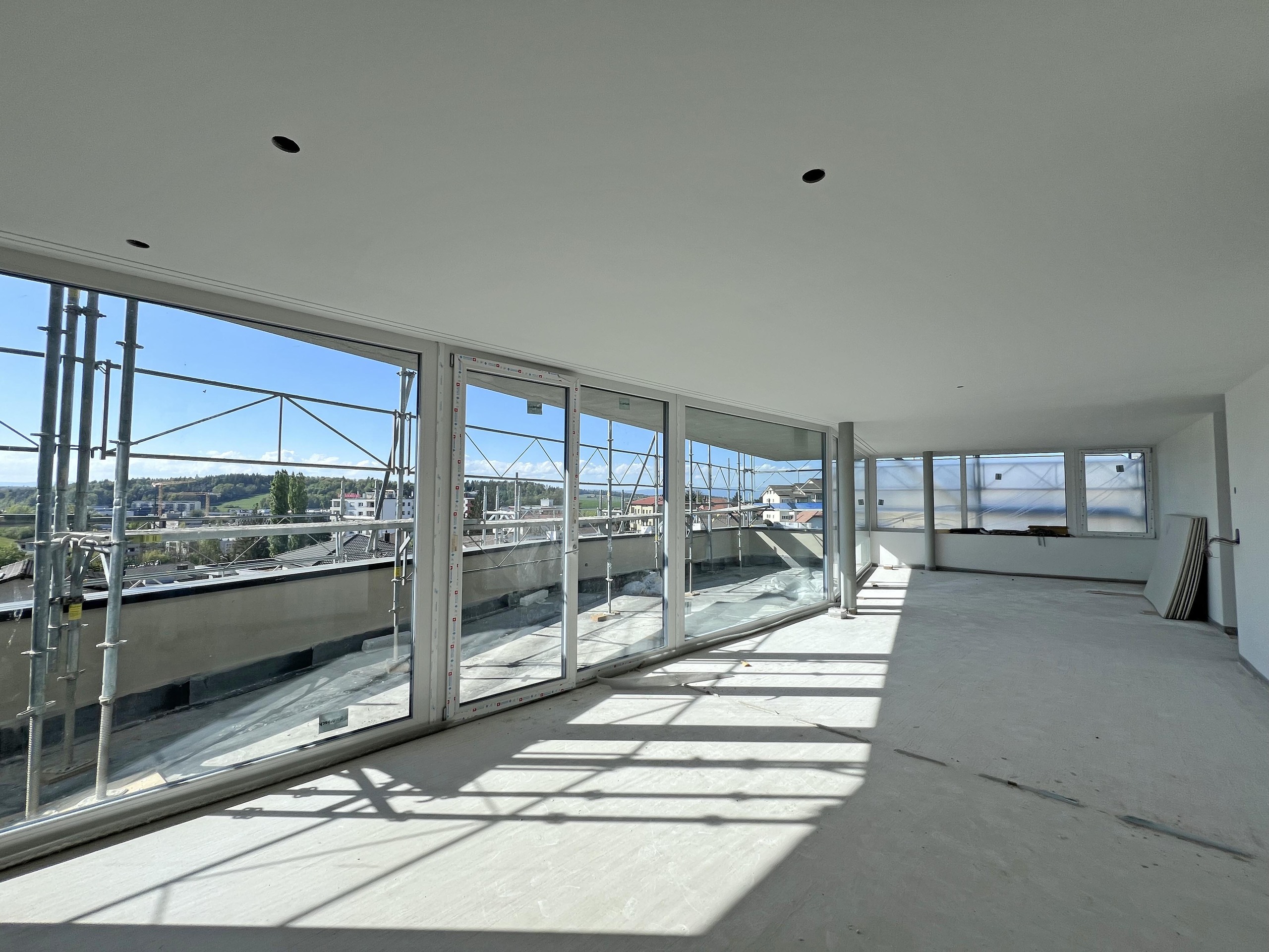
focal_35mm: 13
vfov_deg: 89.9
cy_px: 476
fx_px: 477
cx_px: 634
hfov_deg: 106.2
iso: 32
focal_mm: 1.57
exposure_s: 1/1263
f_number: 1.8
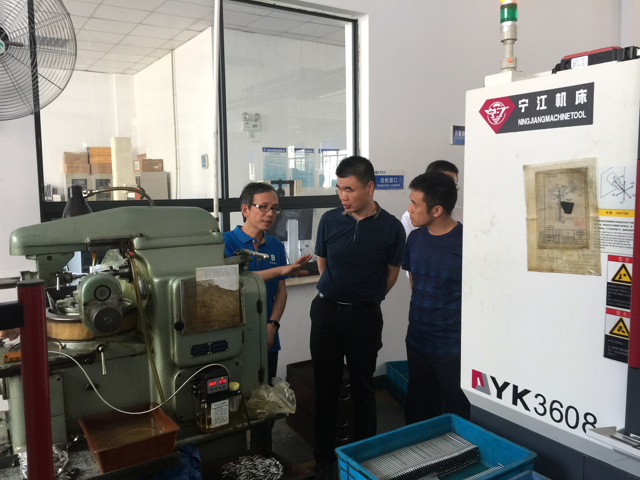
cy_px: 240
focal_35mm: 29
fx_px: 536
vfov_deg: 48.2
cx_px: 320
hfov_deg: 61.7
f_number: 2.2
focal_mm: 4.15
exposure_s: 1/33
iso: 64
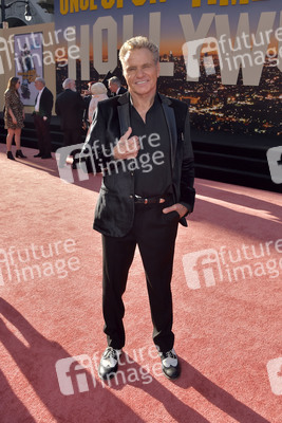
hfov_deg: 46.4
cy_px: 212
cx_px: 141
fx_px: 329
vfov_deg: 65.5
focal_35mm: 28
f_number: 7.1
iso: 320
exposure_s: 1/250
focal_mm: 28
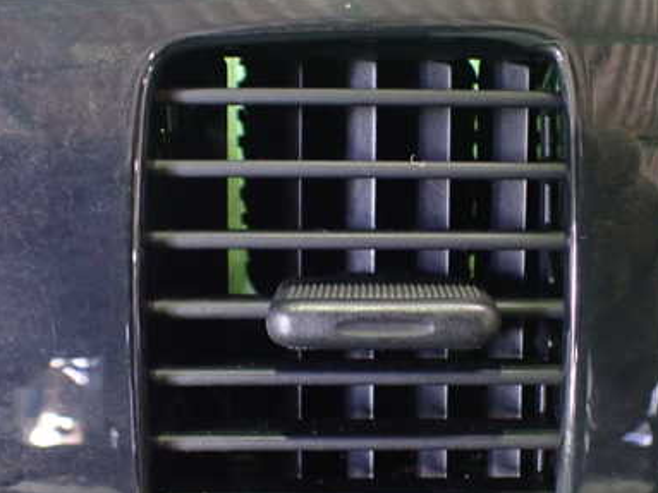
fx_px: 893
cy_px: 268
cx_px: 399
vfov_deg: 30.8
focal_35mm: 47
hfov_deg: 40.2
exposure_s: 1/30
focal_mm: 5.4
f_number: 2.3
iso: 1000
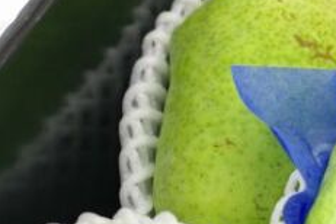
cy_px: 106
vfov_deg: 6.6
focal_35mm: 208
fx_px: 1941
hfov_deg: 9.7
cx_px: 464
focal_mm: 50
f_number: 2.8
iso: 200
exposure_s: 1/60
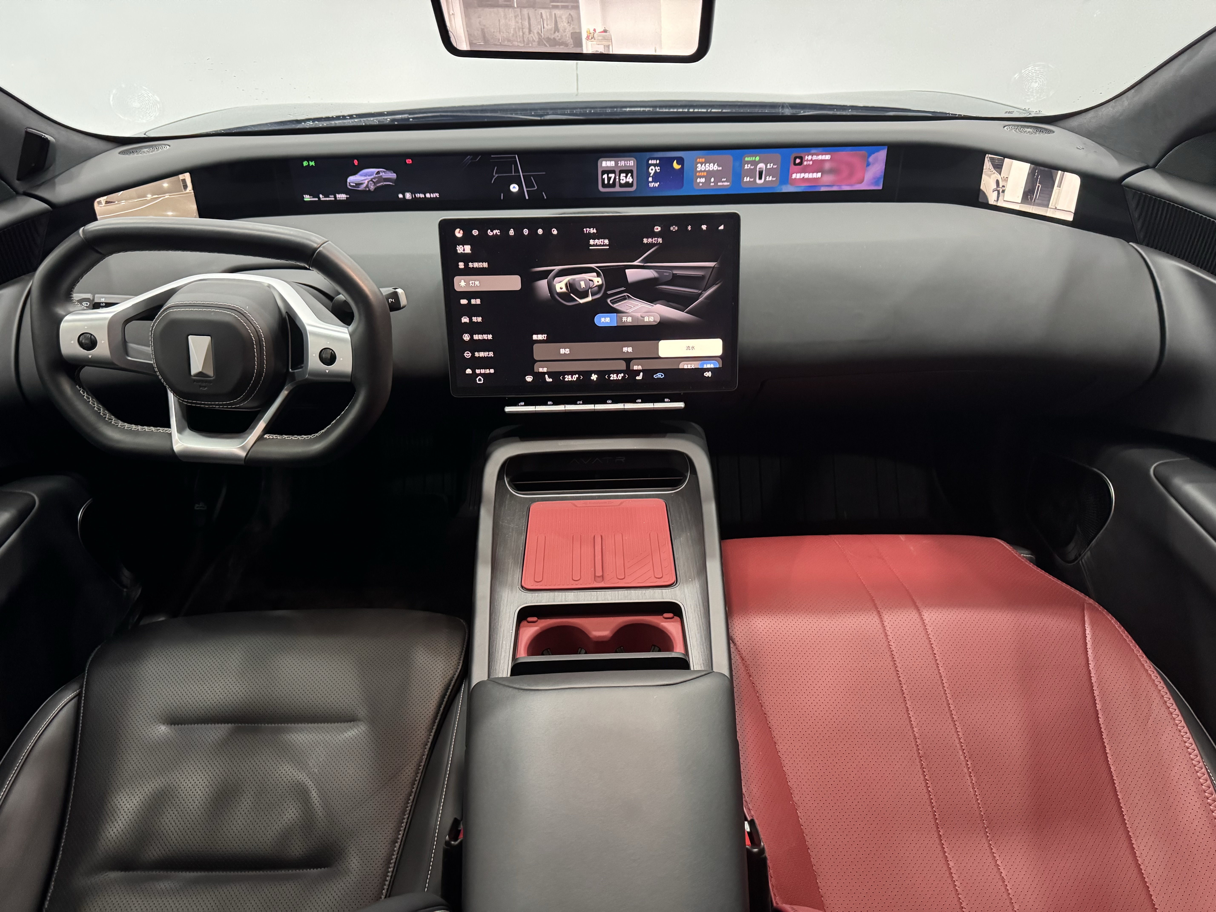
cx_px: 608
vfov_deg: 56.8
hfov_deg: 71.6
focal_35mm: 24
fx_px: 843
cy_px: 456
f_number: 1.78
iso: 800
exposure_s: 1/33
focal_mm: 6.76
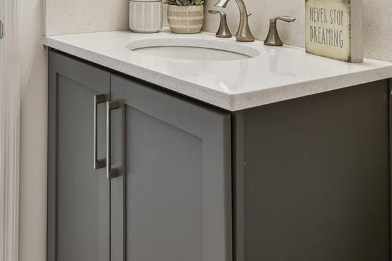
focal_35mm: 40
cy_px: -29
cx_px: 129
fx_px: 436
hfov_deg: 47.6
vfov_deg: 29.9
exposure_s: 1/8
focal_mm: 10
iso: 100
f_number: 7.1
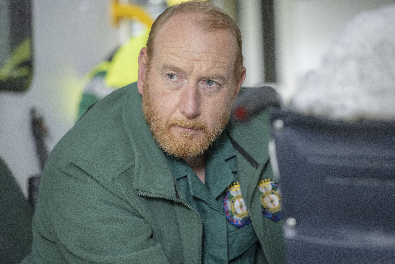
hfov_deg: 10.5
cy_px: 132
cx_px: 198
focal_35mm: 195
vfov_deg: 7.0
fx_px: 2139
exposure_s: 1/200
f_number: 4
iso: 1600
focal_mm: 195
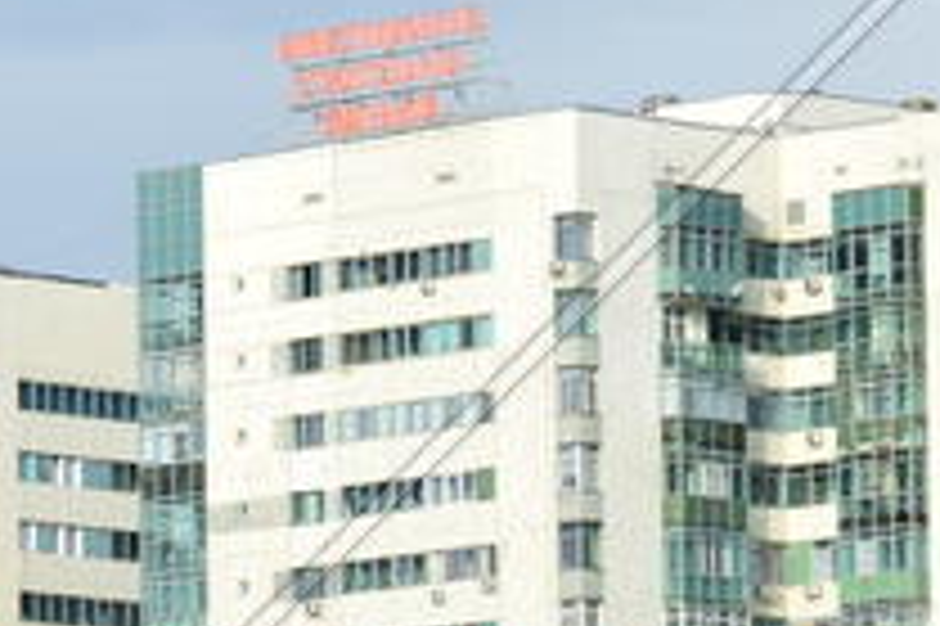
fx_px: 12238
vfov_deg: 2.9
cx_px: -108
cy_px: 991
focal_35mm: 469
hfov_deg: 4.4
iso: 100
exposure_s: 1/125
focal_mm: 75
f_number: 9
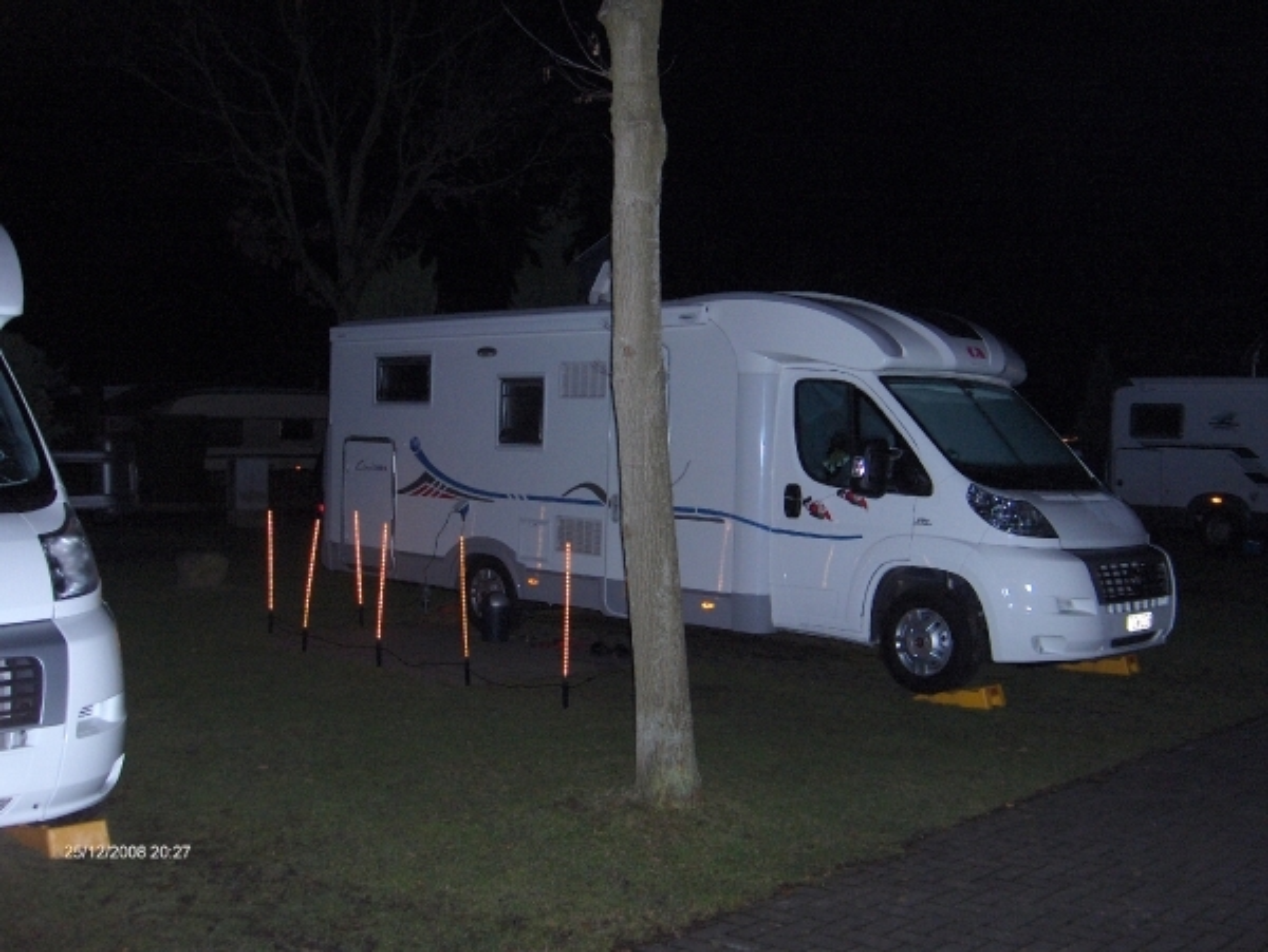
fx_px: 1430
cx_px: 634
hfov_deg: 47.8
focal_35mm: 39
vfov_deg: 36.9
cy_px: 476
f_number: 2.8
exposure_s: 1/60
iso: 200
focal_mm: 8
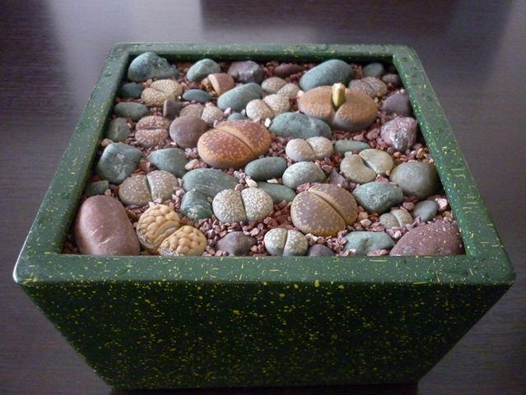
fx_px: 502
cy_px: 198
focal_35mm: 33
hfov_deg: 55.3
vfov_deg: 43.0
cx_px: 263
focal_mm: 5.5
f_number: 2.8
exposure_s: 1/15
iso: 800
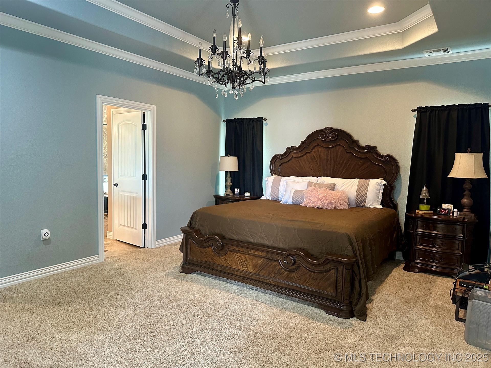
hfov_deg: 71.6
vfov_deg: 56.8
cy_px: 184
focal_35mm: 24
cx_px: 246
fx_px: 340
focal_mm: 6.86
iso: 400
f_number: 1.78
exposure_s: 1/60
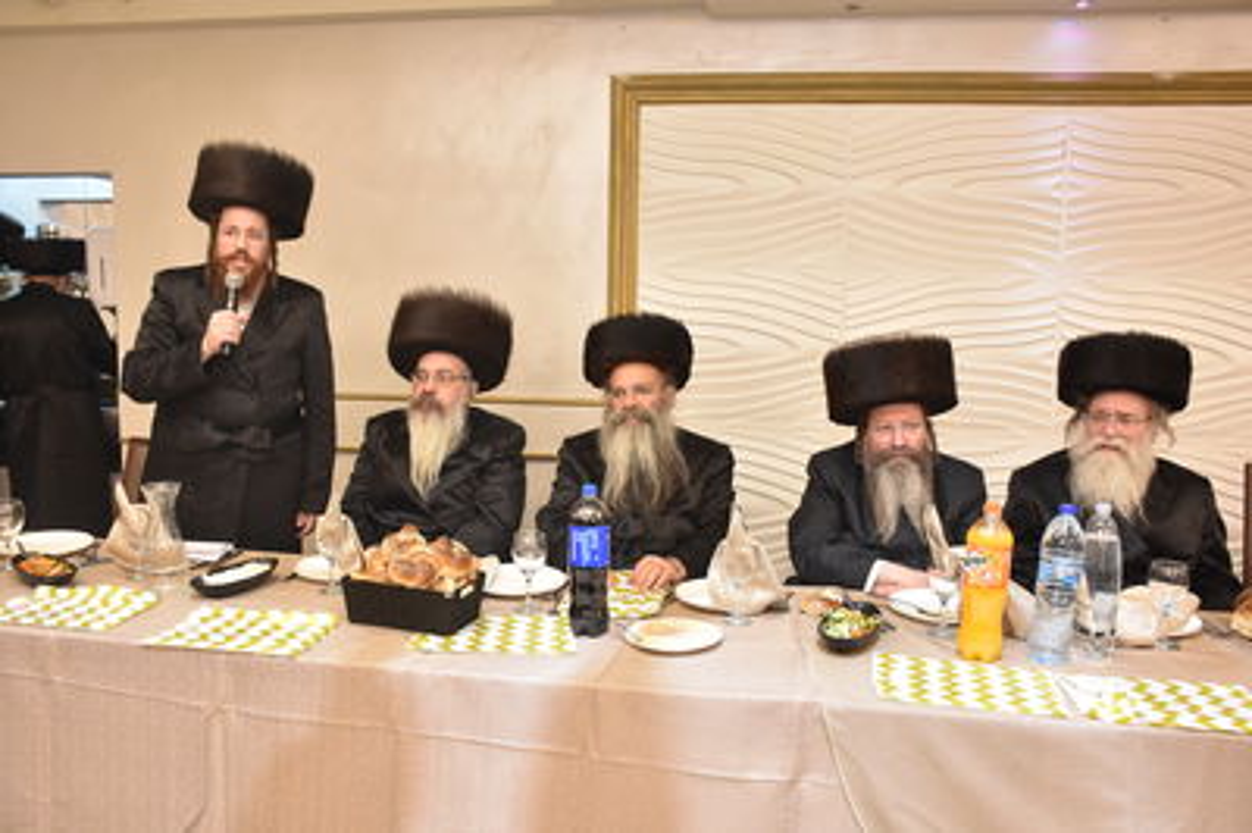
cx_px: 626
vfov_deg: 43.5
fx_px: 1042
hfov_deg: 62.0
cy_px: 416
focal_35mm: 30
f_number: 5.6
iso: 1250
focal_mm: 20
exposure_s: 1/100
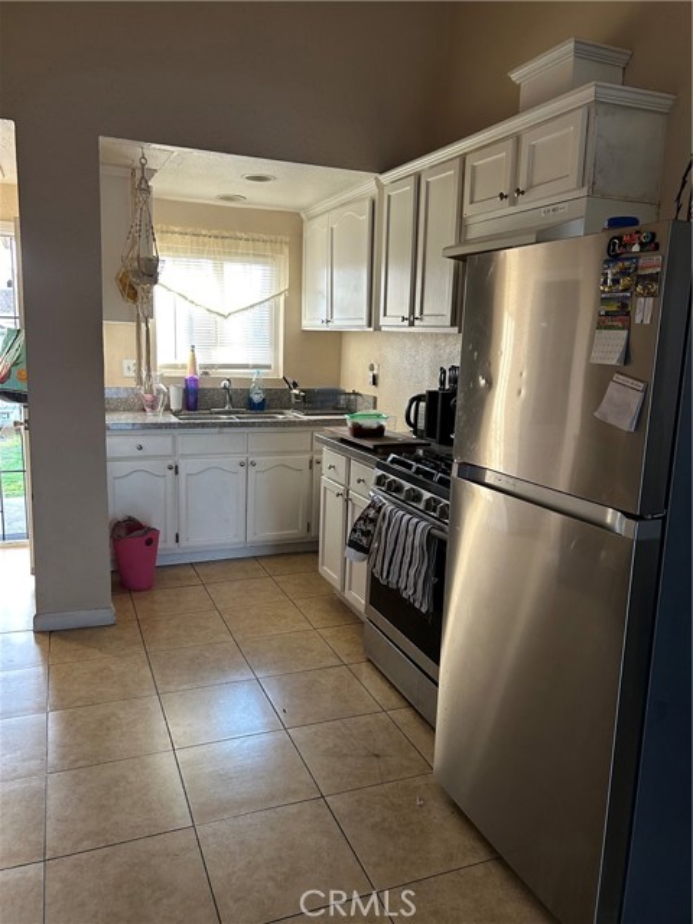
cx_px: 346
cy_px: 462
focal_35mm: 26
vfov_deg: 67.3
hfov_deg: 53.1
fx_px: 694
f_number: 1.5
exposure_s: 1/60
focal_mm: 5.7
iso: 160
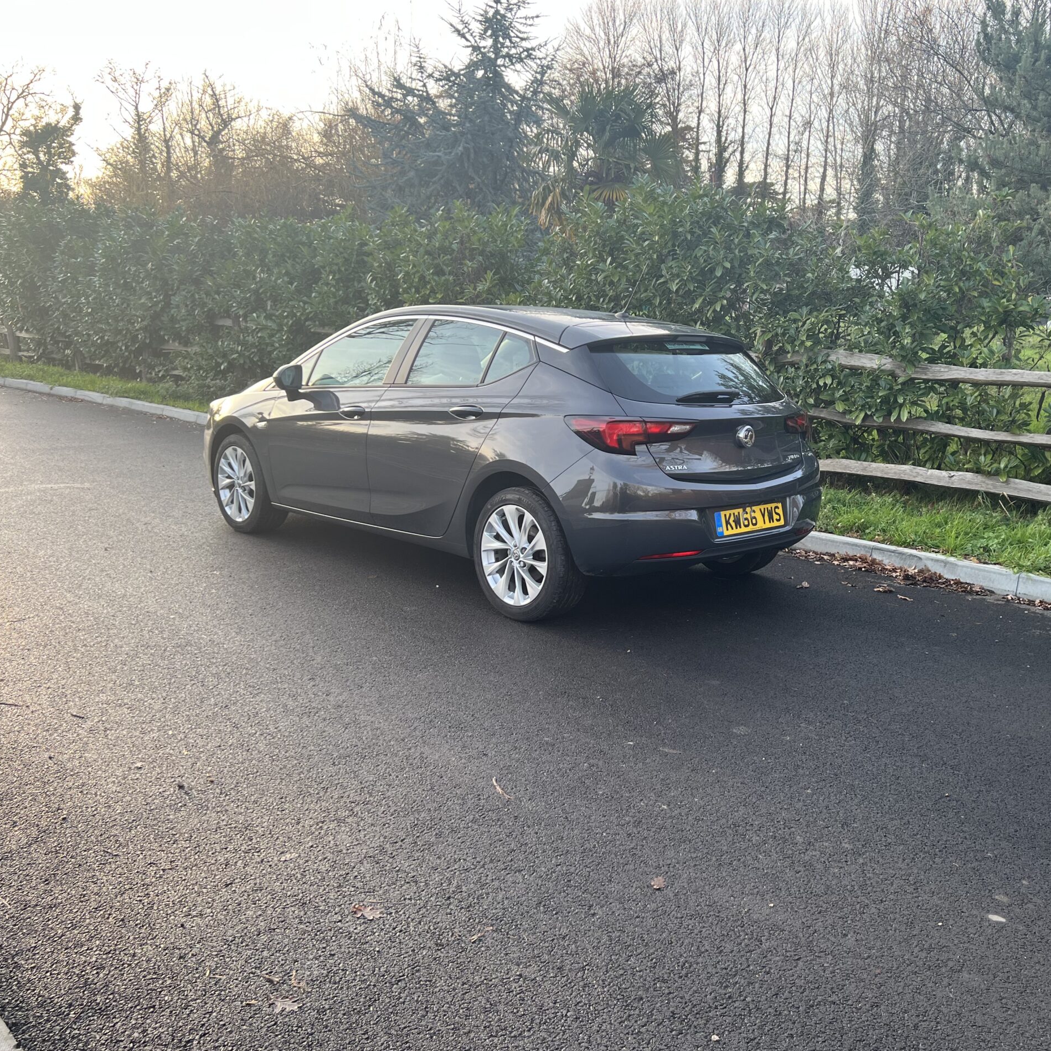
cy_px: 528
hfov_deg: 52.0
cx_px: 660
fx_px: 1065
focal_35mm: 31
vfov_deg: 52.5
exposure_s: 1/165
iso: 50
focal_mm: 5.7
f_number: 1.5
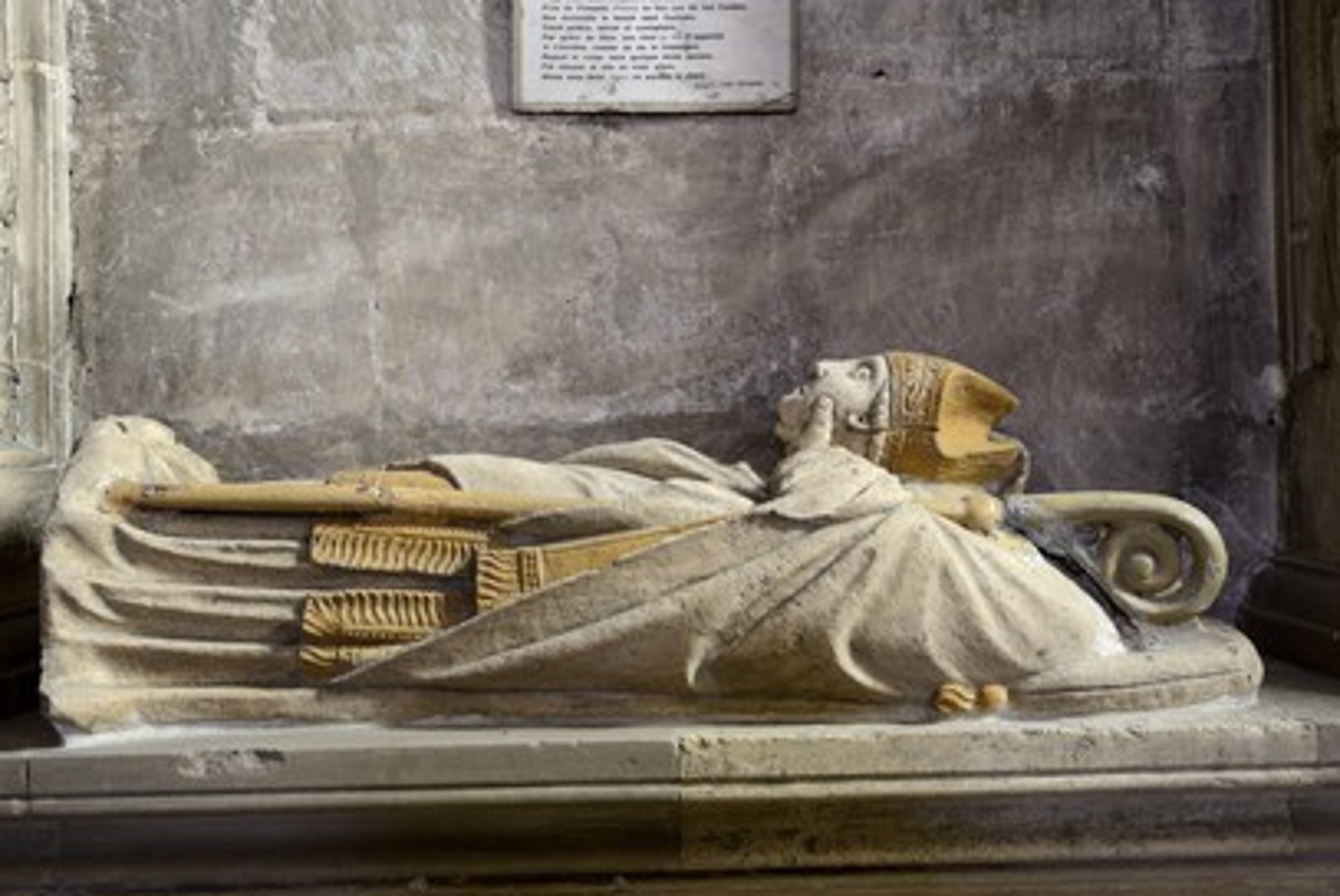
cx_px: 678
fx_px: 1229
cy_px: 458
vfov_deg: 40.0
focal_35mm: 33
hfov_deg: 57.2
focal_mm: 32
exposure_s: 1/5
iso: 1600
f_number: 5
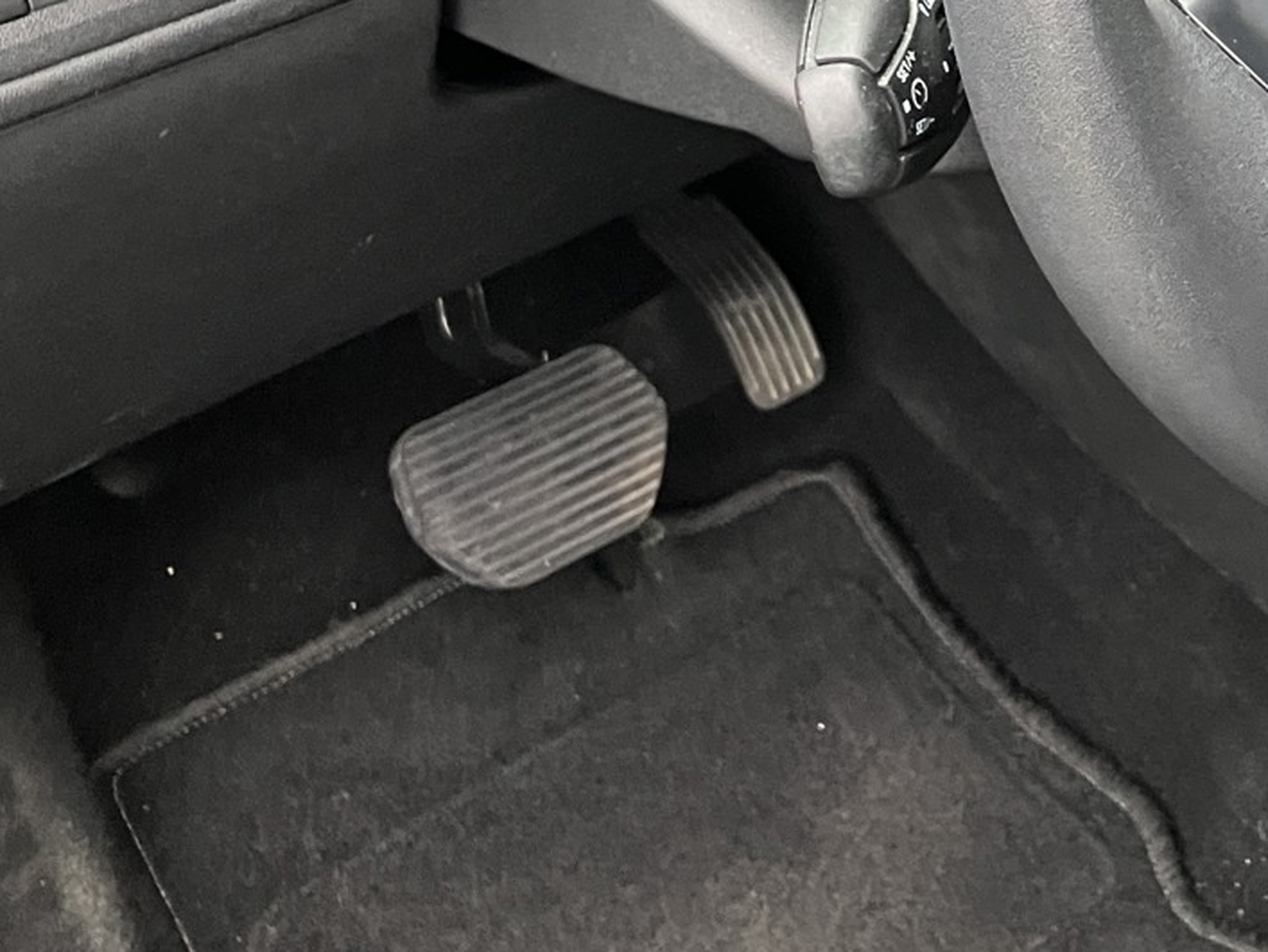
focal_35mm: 76
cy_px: -136
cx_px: 1331
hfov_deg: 24.2
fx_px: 2785
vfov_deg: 18.5
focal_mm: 3.99
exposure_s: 1/60
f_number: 1.8
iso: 250
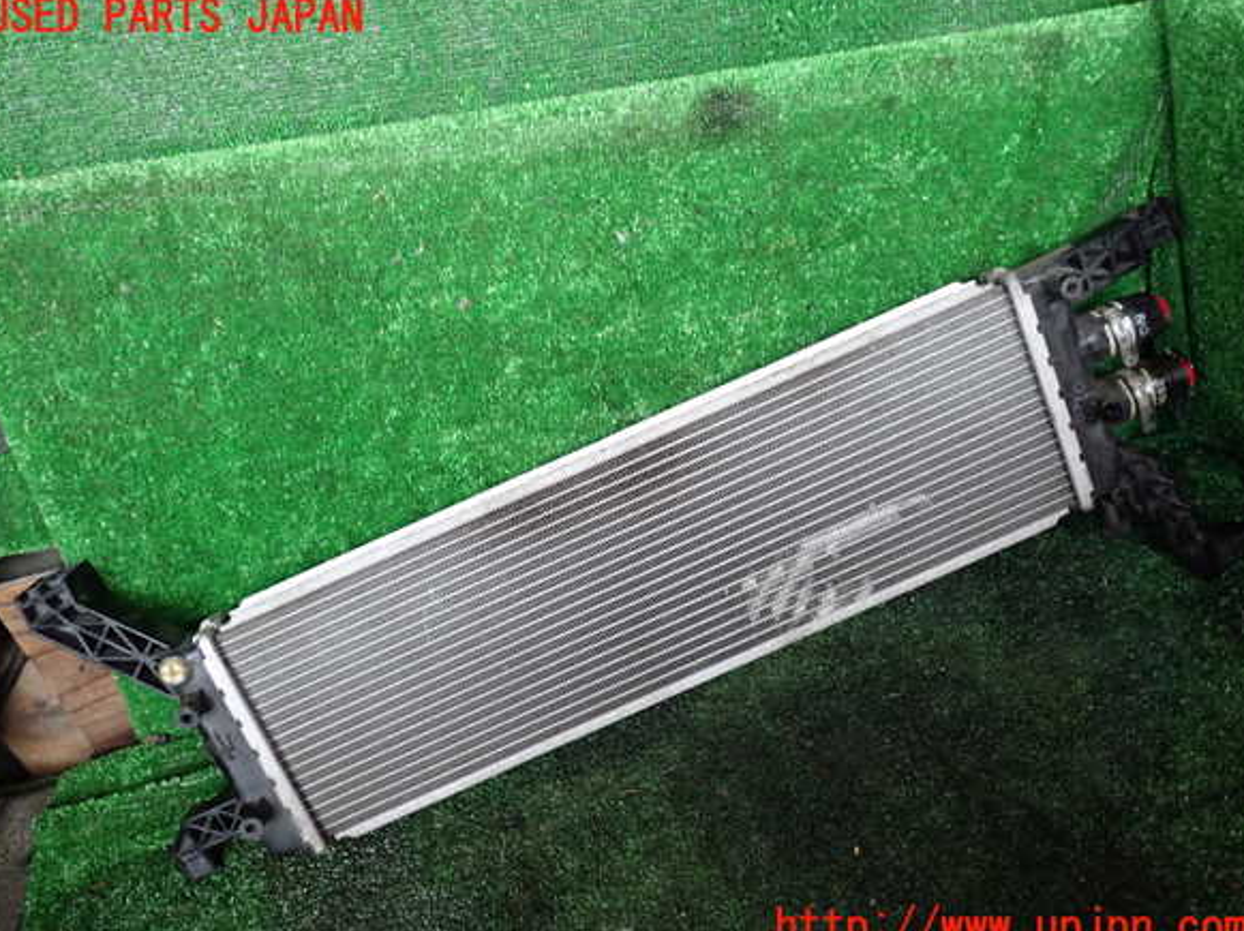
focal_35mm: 31
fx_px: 1113
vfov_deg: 45.4
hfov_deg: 58.4
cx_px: 617
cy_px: 473
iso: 400
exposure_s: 1/30
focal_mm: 5.4
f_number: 2.3
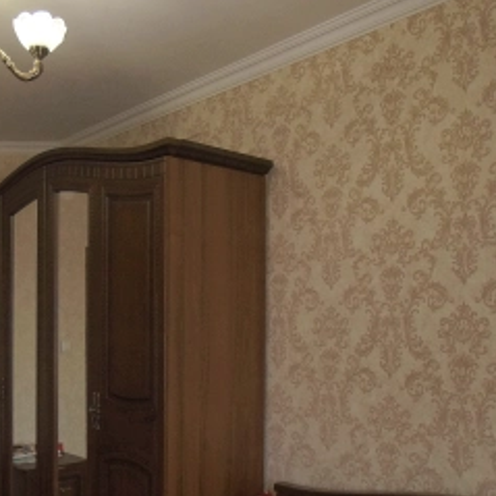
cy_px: 314
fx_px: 619
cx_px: 131
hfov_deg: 42.5
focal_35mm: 38
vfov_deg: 43.3
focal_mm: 11
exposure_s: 1/125
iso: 800
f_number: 4.5
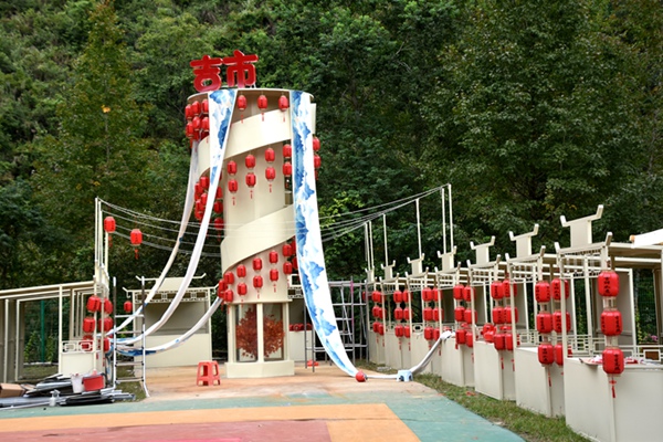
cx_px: 332
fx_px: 1326
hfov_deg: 28.1
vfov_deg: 18.9
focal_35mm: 72
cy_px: 221
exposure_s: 1/250
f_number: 8
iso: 320
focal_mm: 48
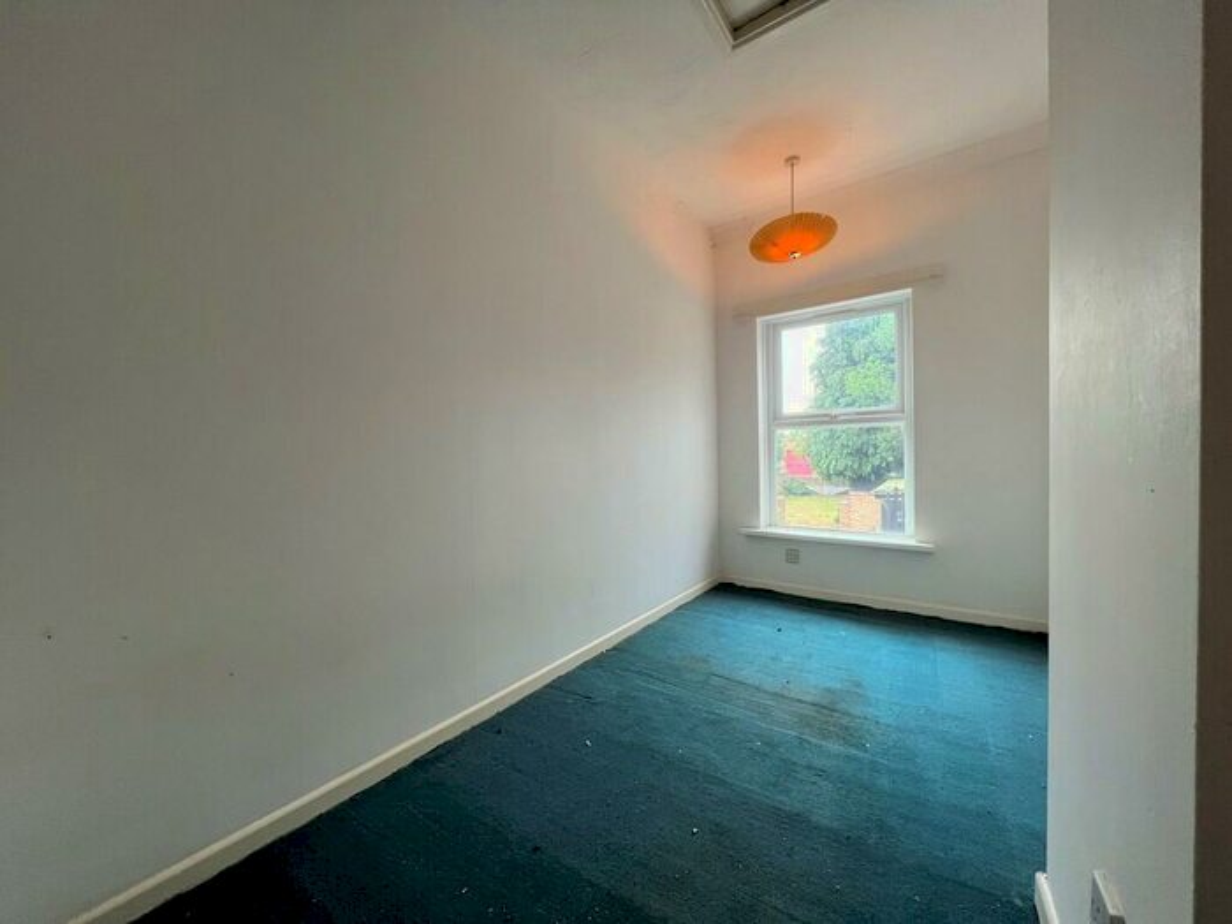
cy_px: 462
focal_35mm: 13
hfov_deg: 106.2
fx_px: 463
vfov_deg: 89.9
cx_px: 616
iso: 100
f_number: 1.8
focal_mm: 1.57
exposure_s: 1/100
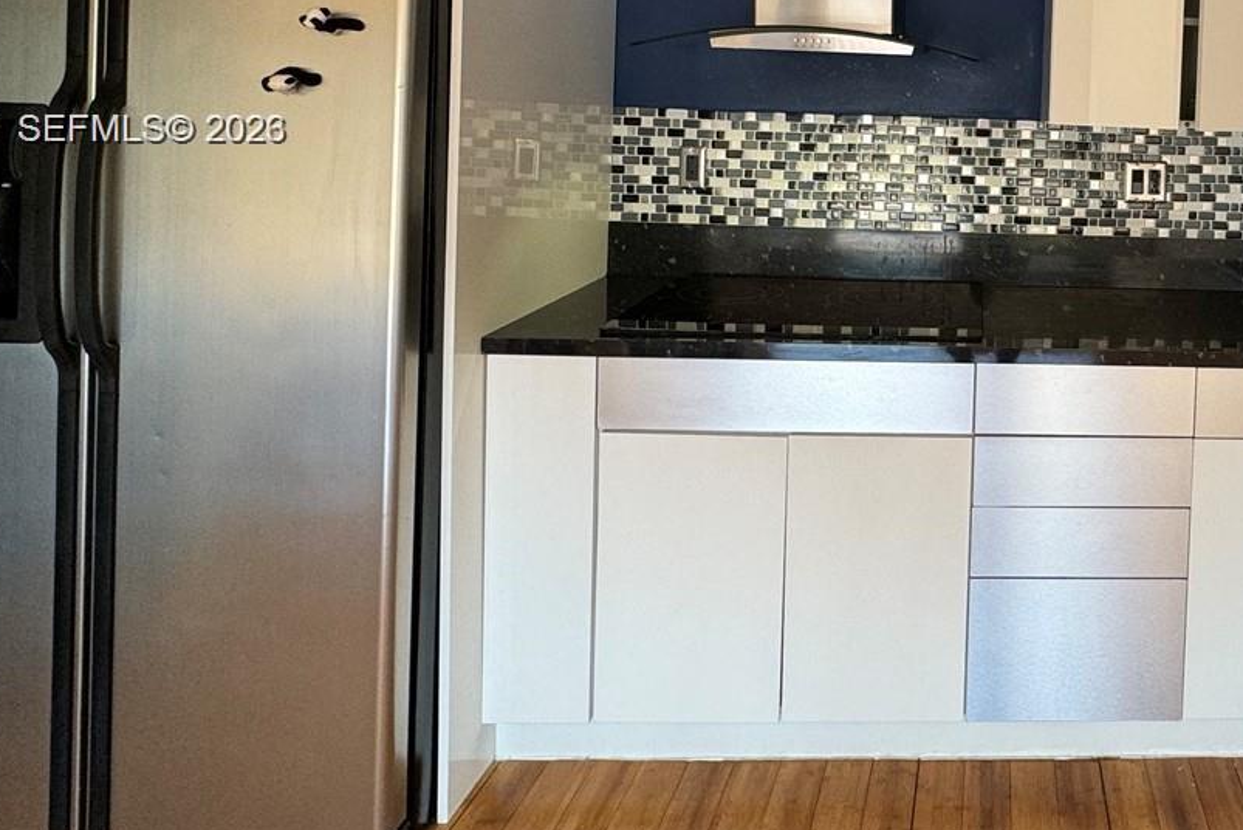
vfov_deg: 42.4
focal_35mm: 29
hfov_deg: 57.5
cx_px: 1042
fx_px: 1002
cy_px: 132
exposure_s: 1/120
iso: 125
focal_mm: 2.22
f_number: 2.2
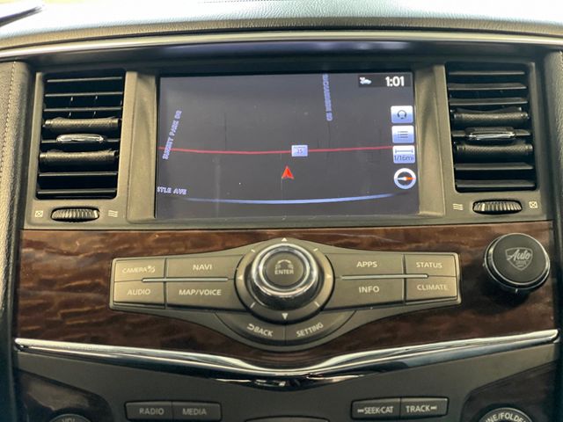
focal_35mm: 77
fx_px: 1252
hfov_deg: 25.3
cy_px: 211
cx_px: 282
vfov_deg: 19.1
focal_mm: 9
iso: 640
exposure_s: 1/15
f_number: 2.8
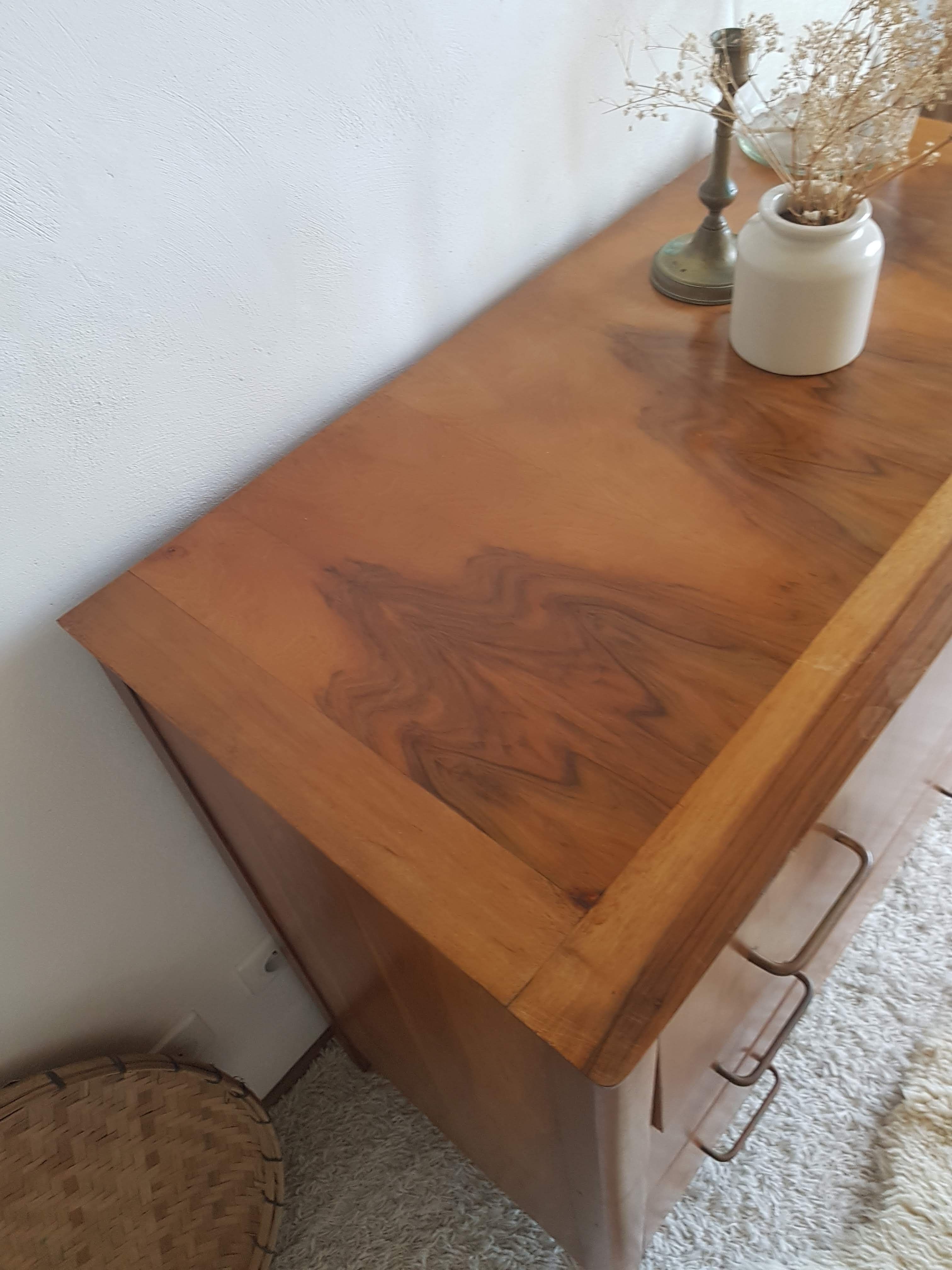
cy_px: 635
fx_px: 953
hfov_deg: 53.1
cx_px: 476
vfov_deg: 67.3
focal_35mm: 26
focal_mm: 4.2
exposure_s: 1/60
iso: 125
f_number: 1.7
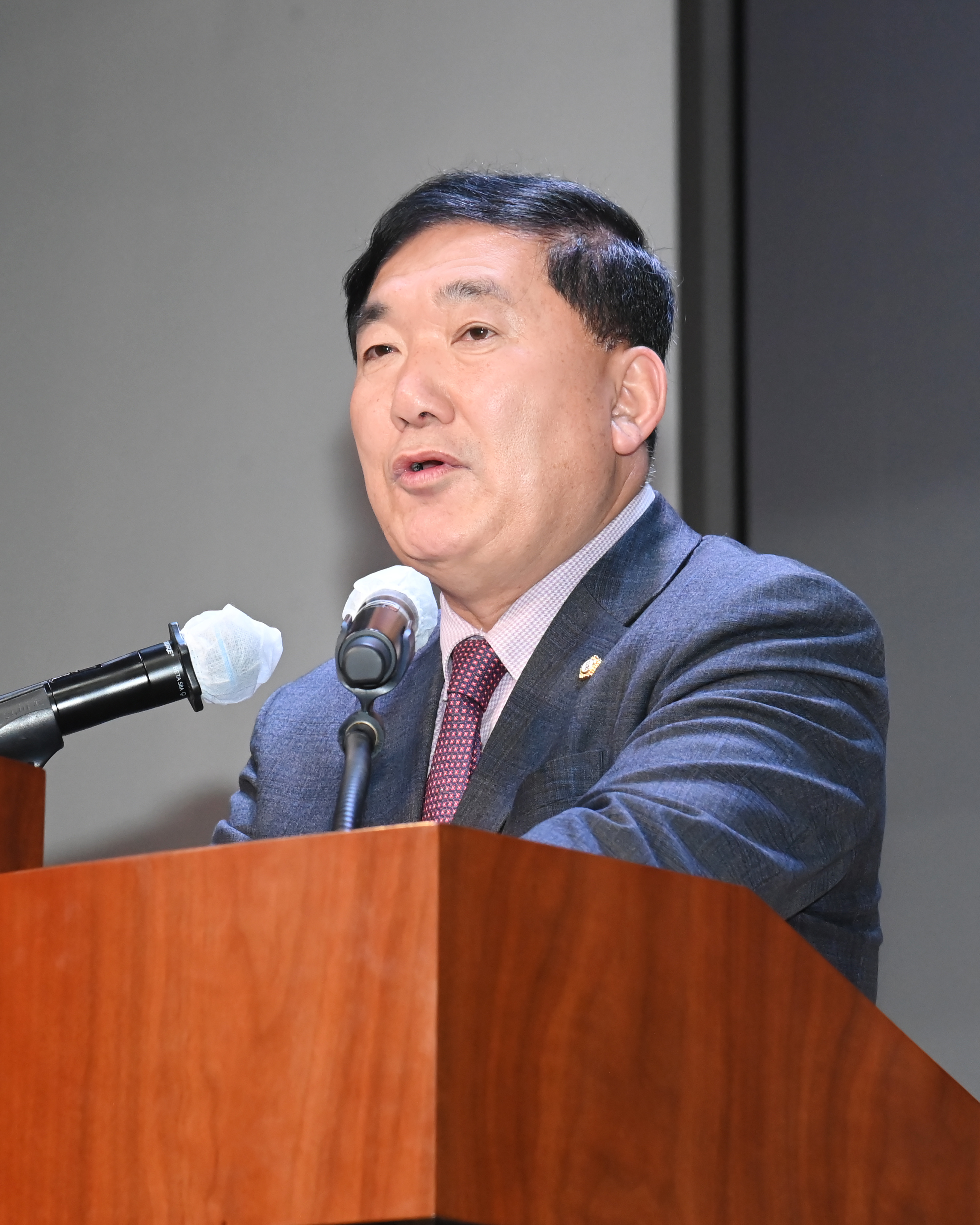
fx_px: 5729
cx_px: 347
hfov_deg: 9.8
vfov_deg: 12.2
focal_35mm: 158
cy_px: 612
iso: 5000
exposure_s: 1/160
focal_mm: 112
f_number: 7.1
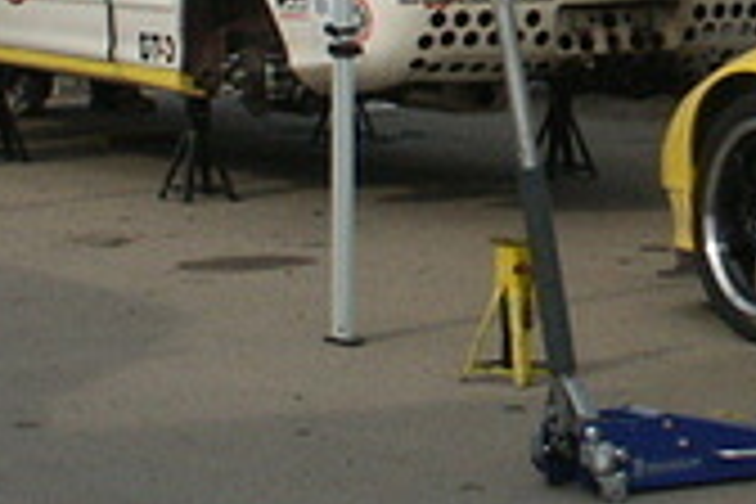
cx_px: 922
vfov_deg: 5.6
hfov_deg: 8.4
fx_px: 5103
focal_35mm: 243
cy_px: -76
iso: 100
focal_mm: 12.74
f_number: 8
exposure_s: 1/350
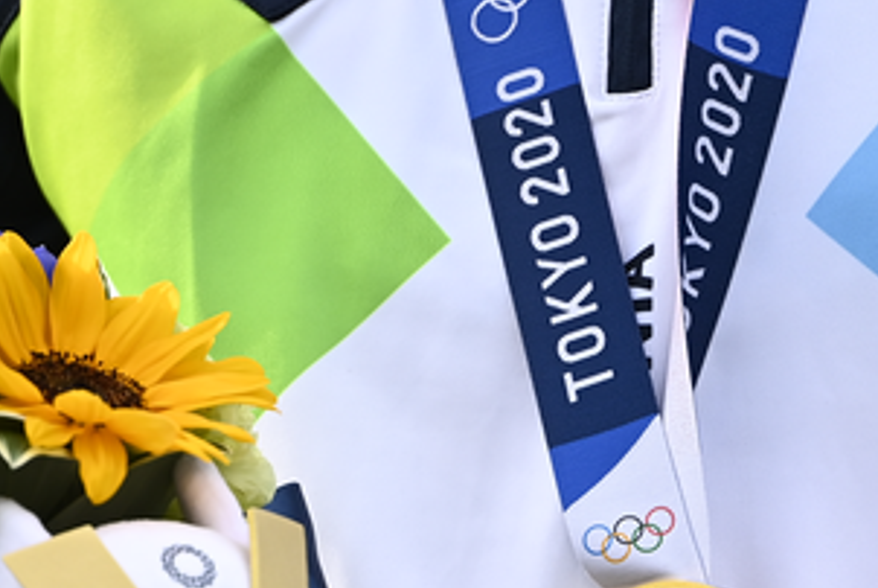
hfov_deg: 1.7
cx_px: 523
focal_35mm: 1243
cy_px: 758
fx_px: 30344
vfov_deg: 1.1
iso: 640
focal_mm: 400
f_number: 4
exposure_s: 1/1250
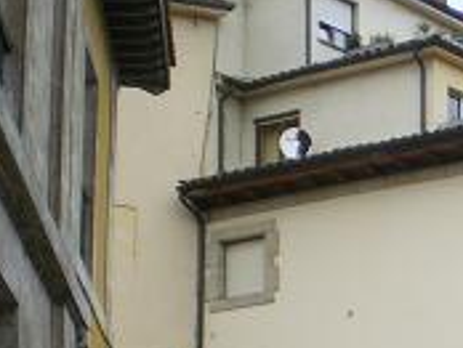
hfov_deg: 15.9
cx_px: 657
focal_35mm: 115
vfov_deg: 12.5
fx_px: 1540
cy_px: 468
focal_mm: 6.3
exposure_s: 1/160
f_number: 3.1
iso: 64
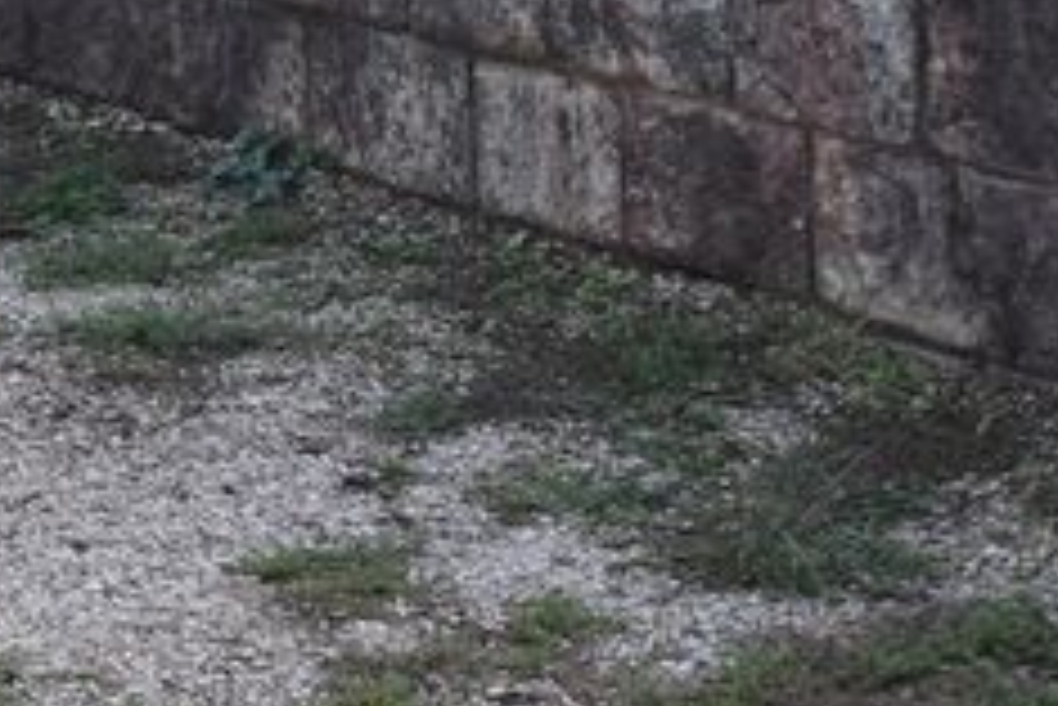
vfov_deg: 8.0
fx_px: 4734
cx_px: 207
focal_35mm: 161
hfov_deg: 12.7
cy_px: -850
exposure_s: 1/160
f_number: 6.3
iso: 400
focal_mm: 24
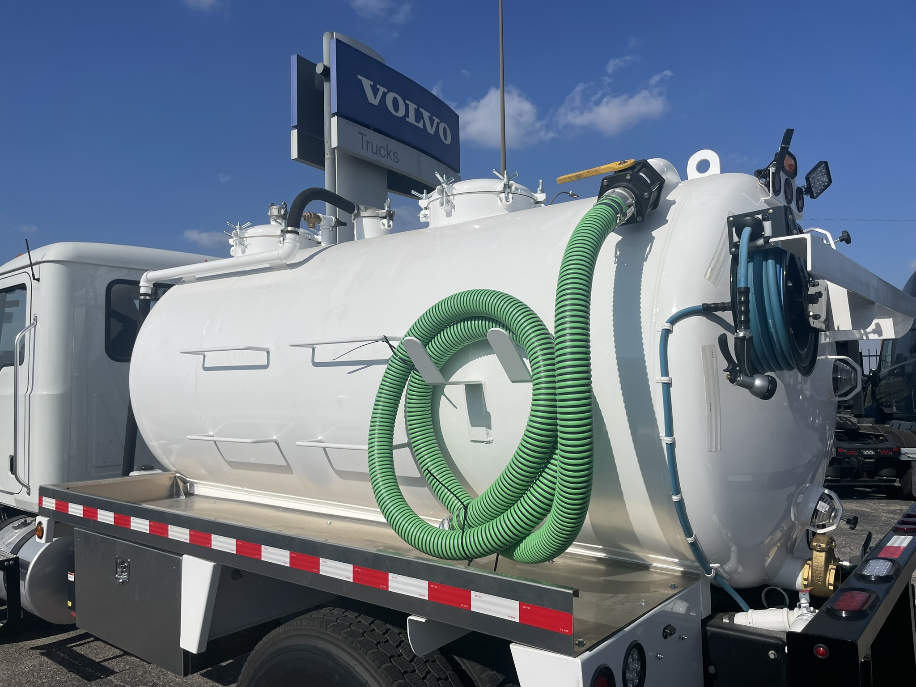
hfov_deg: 67.3
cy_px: 344
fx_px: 688
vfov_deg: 53.1
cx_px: 458
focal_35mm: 26
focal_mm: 4.2
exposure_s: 1/13333
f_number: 1.6
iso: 32
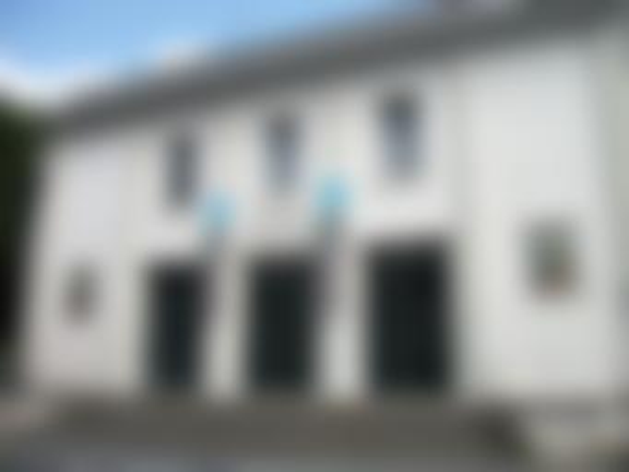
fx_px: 582
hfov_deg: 56.8
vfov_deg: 44.2
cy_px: 236
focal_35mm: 32
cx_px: 314
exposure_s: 1/100
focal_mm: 5.7
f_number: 8.8
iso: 80
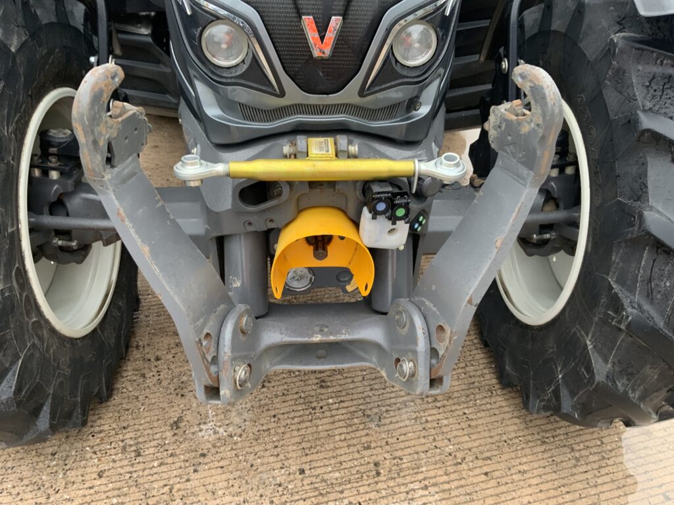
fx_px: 565
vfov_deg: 48.2
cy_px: 252
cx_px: 337
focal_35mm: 29
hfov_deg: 61.7
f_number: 1.8
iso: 80
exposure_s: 1/60
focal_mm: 3
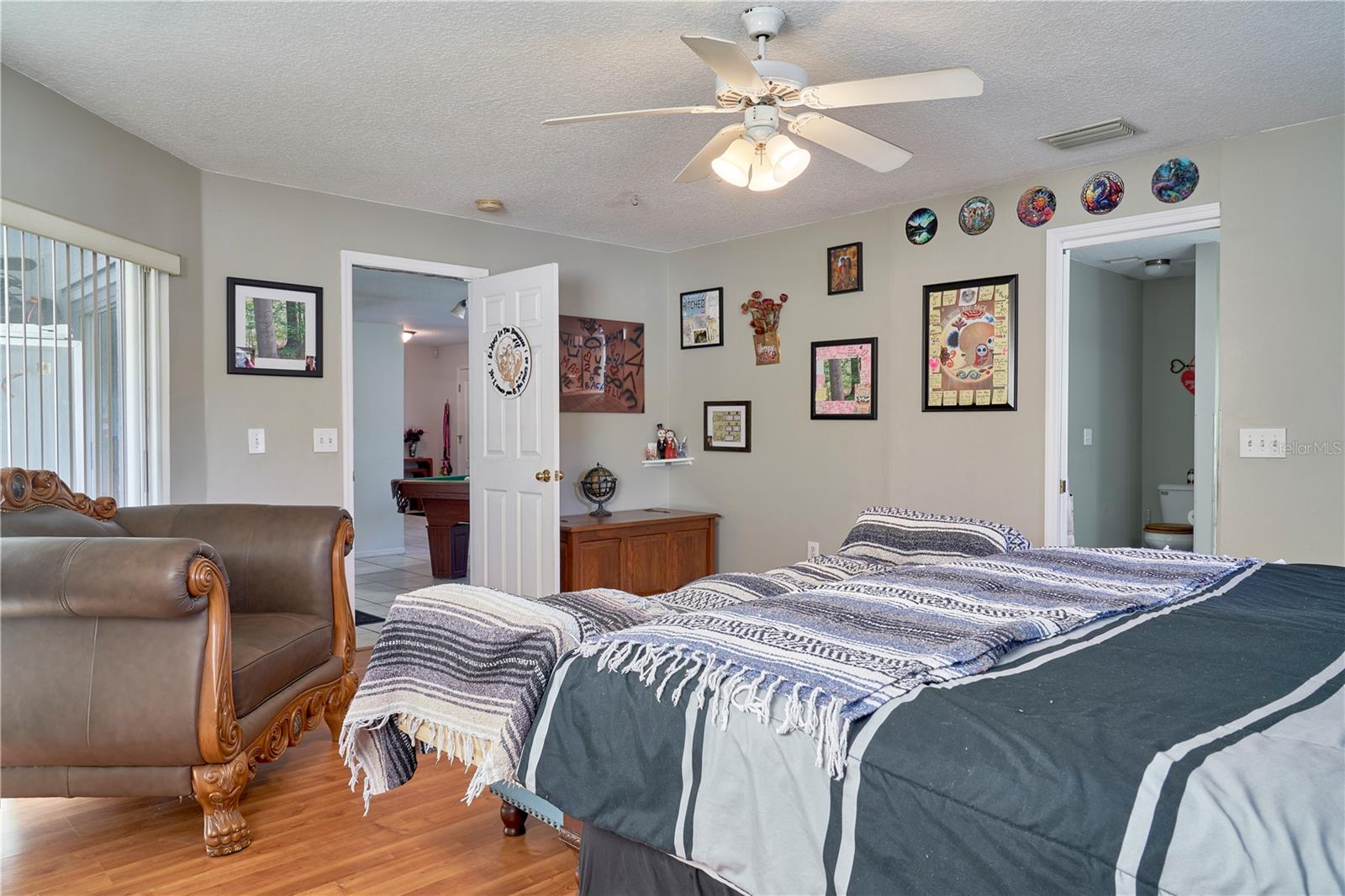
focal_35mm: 24
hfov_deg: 73.8
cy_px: 448
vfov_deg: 53.1
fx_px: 896
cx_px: 672
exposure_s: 1/1.25
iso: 500
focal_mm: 24
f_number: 9
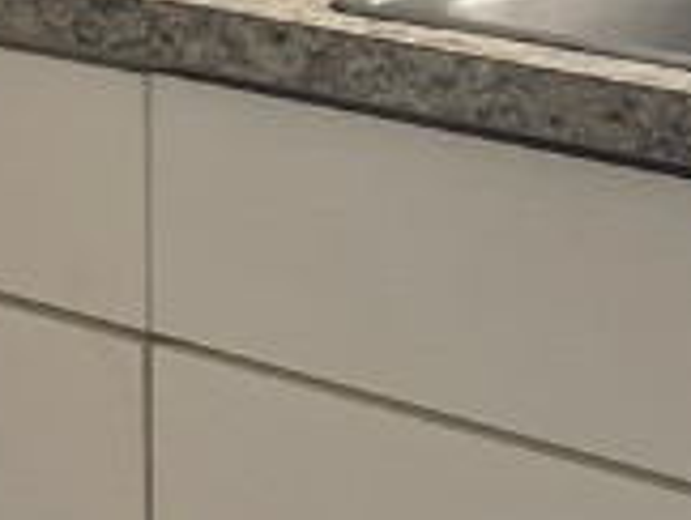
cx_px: -200
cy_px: -384
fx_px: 3159
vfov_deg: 9.0
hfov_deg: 12.1
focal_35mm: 158
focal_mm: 5.1
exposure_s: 1/121
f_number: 1.6
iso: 32
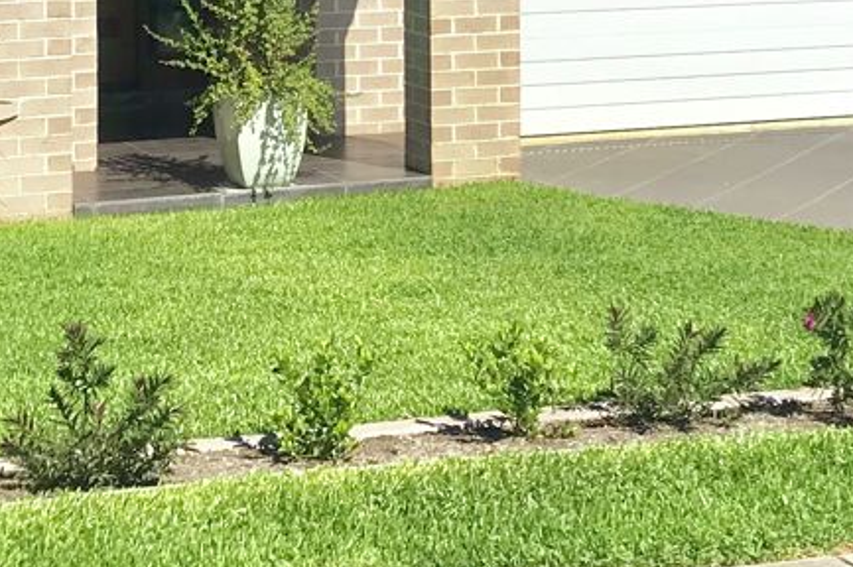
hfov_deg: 20.2
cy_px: -97
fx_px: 2391
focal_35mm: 101
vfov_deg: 13.2
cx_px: 463
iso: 20
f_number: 1.8
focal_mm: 3.99
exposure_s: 1/3690
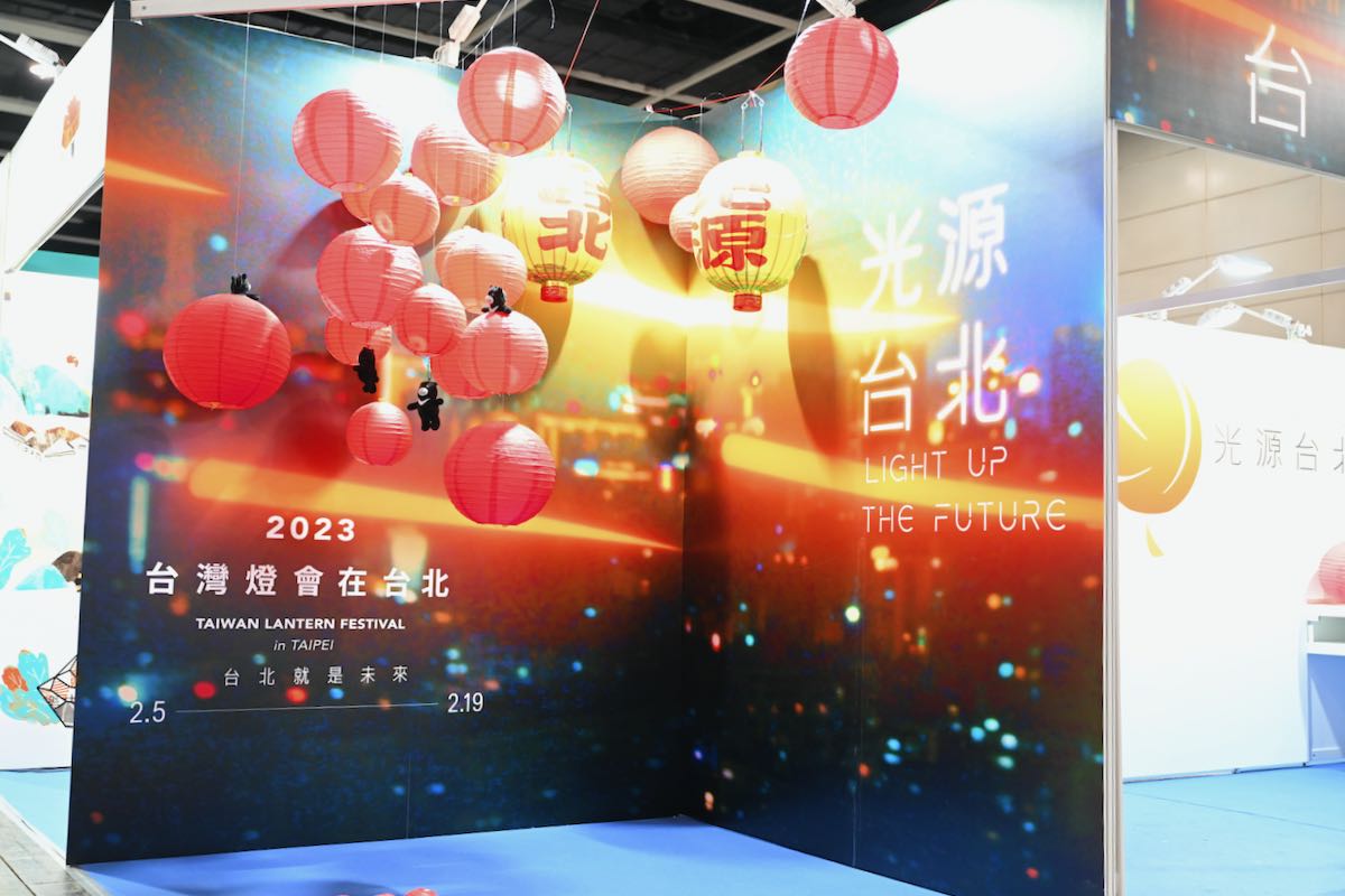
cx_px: 672
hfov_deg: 51.9
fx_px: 1382
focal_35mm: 37
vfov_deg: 35.9
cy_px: 448
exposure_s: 1/125
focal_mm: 37
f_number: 2.8
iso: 1600
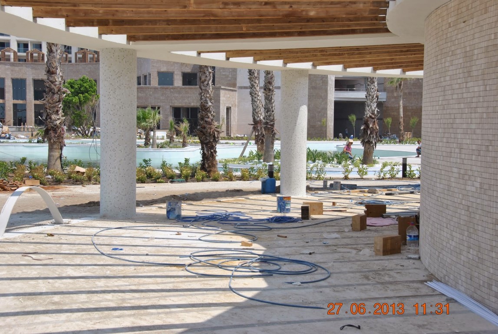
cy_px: 167
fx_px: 831
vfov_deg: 22.7
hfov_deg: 33.4
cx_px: 249
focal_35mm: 60
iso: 100
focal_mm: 40
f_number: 8
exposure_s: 1/250
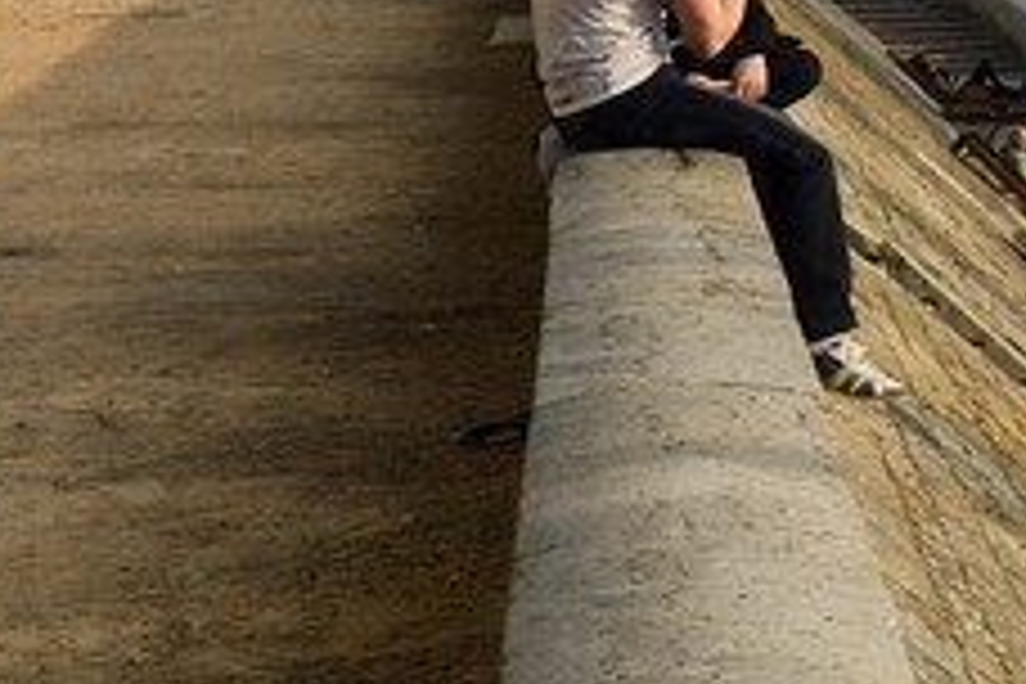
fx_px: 5785
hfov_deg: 8.0
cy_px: -18
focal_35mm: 203
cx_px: 3537
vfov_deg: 6.7
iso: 200
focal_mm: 29
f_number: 9
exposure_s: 1/250
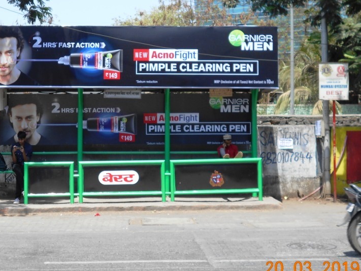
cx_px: 126
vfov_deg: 20.4
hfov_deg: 26.9
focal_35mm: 72
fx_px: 751
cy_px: 110
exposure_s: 1/250
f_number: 4.5
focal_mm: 8.8
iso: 80
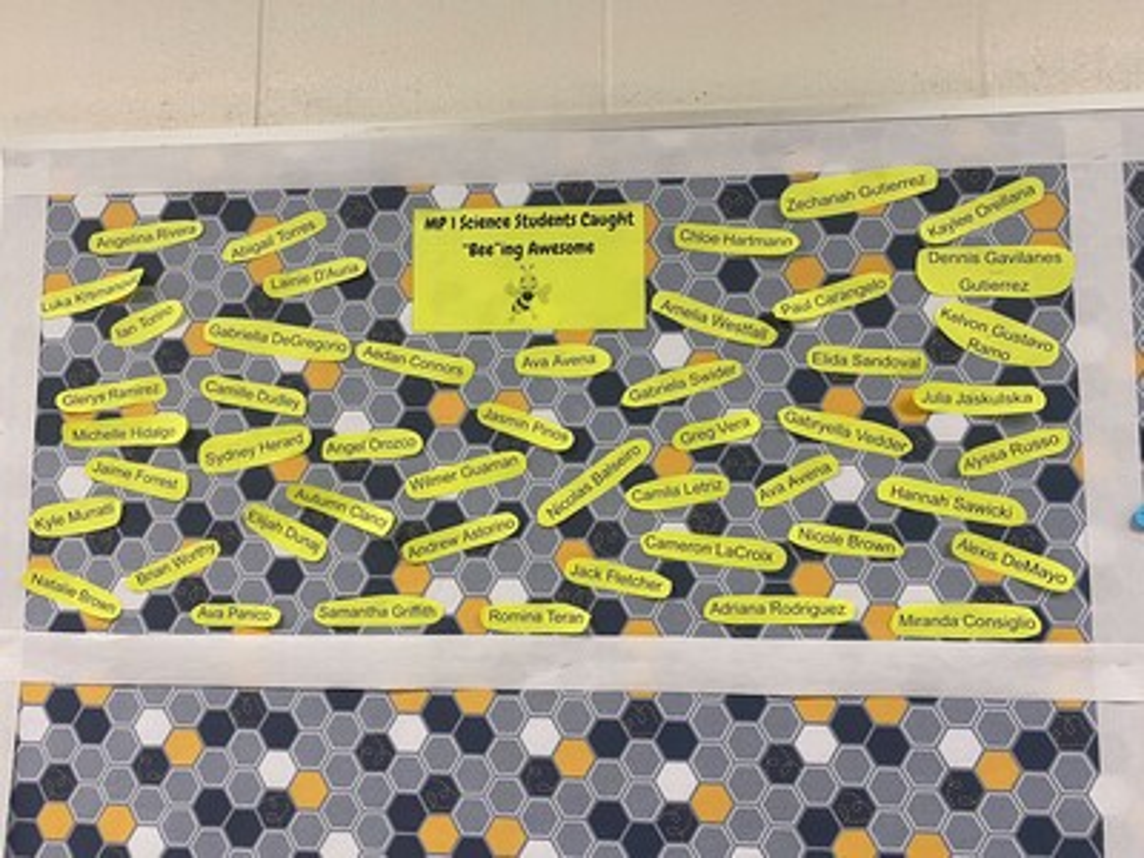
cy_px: 429
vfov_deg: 53.1
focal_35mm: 26
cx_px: 572
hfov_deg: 67.3
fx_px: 859
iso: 200
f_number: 1.8
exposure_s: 1/60
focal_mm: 4.25
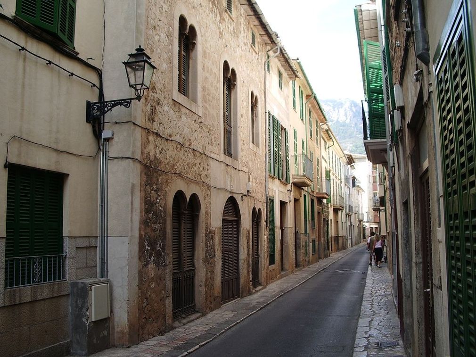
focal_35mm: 35
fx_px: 481
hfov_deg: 52.6
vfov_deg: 40.7
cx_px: 238
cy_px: 178
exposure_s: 1/80
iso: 50
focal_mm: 5.8
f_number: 4.3
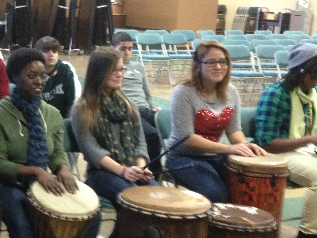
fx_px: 788
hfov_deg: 21.8
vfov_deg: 17.2
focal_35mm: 86
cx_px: -9
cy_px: 131
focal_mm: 4.28
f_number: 2.4
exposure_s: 1/15
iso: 400
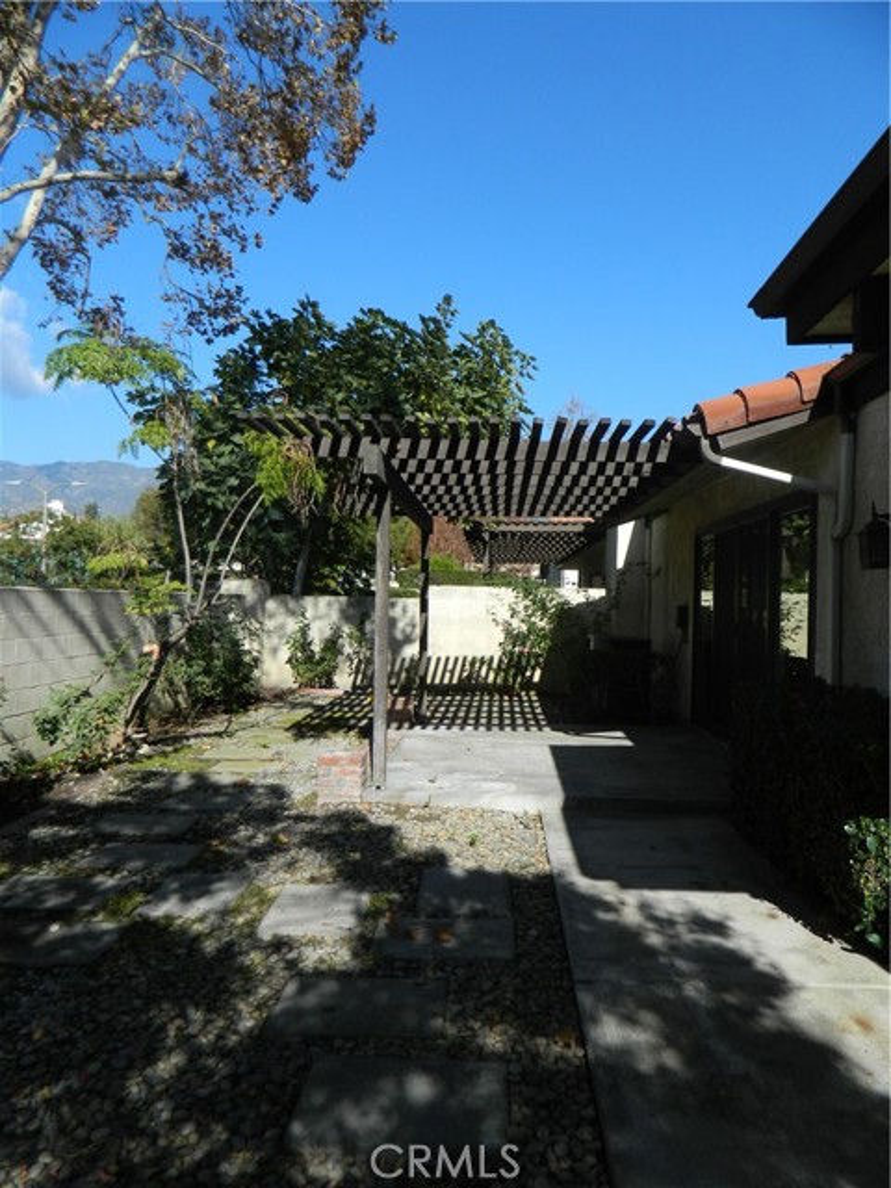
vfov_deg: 69.4
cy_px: 594
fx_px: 858
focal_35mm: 25
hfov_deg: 54.9
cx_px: 446
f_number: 3.1
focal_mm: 4.5
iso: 80
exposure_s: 1/800
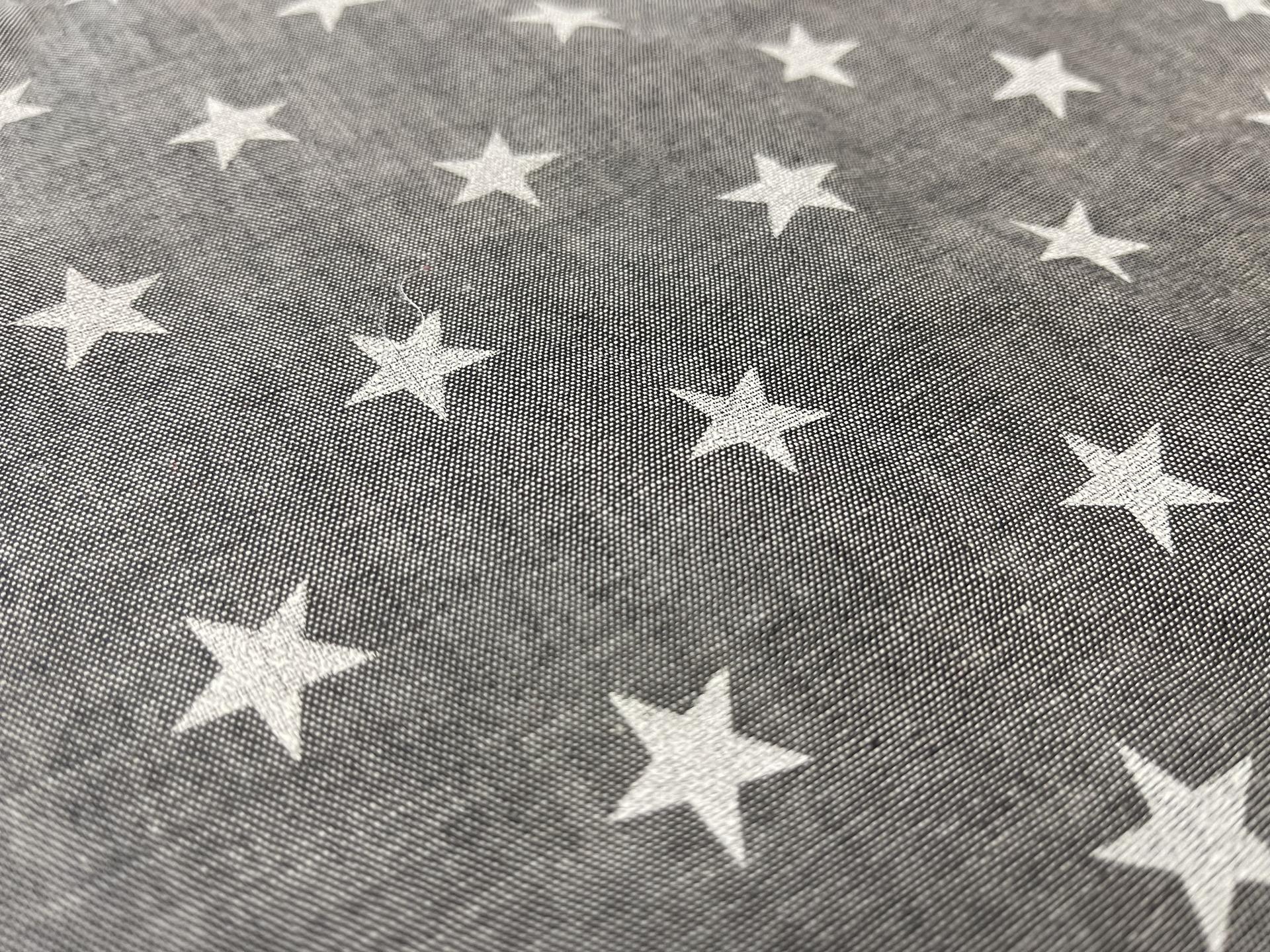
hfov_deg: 69.4
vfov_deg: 54.9
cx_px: 635
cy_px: 476
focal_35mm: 25
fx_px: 917
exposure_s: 1/60
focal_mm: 5.1
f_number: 1.6
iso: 100
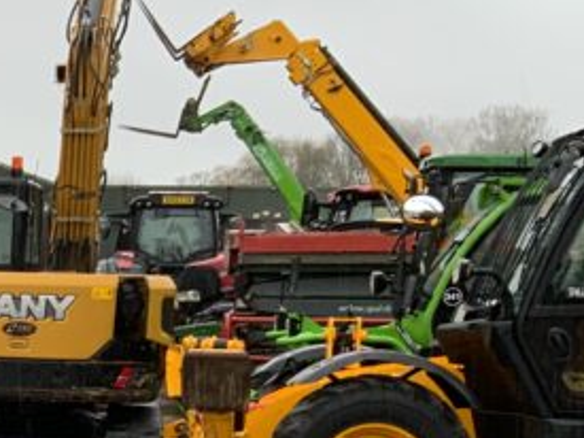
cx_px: -333
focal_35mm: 108
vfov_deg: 13.2
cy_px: 593
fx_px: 1821
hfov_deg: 16.4
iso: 40
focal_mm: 3
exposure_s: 1/122
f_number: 1.8
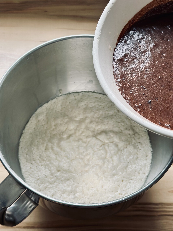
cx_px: 86
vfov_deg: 39.7
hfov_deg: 30.3
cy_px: 116
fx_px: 320
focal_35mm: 48
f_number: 1.78
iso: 125
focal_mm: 6.86
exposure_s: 1/111
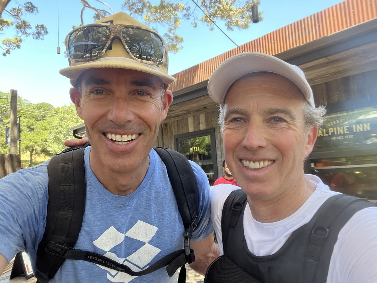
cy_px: 142
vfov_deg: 58.9
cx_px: 188
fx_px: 250
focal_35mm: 23
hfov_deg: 73.9
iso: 100
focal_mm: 2.71
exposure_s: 1/99
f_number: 2.2
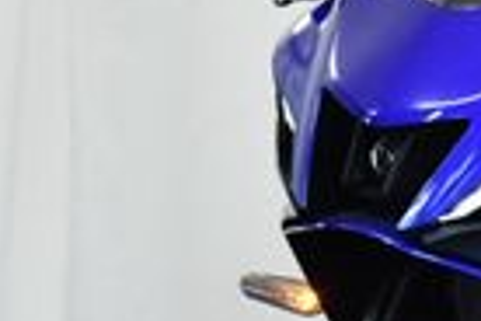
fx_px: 6827
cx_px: 739
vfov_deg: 2.7
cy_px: 335
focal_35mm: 511
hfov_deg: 4.0
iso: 1400
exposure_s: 1/125
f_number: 5.6
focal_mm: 55
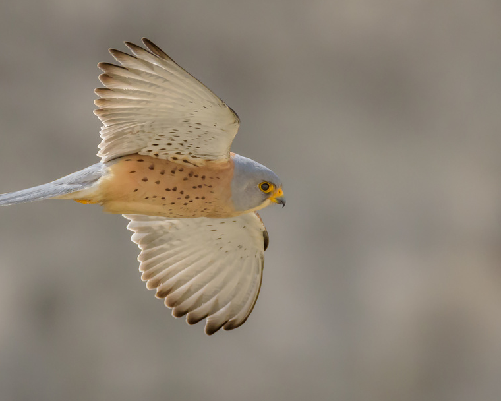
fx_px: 10987
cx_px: 183
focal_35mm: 741
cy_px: 197
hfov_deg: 2.6
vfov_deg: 2.1
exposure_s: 1/2500
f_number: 8
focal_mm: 600
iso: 1600
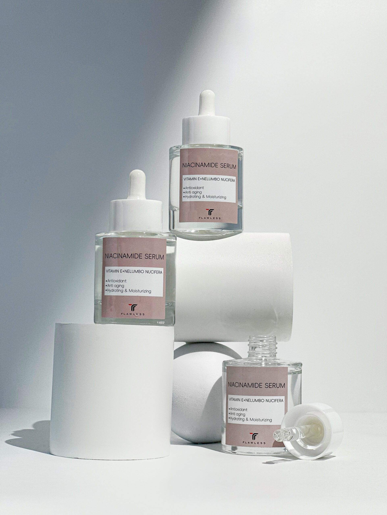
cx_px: 194
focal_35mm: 77
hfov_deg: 19.1
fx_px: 1148
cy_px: 258
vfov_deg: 25.3
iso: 50
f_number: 2.8
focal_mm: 9
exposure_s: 1/100
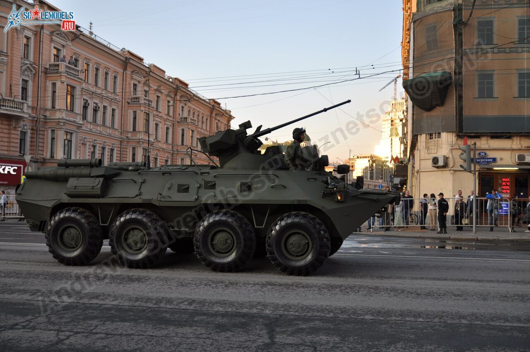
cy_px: 176
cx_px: 265
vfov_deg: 34.1
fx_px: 573
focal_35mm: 39
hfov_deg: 49.6
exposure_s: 1/320
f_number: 2.8
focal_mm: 26
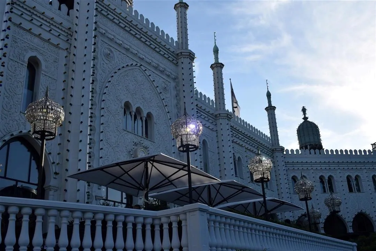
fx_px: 392
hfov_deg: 51.3
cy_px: 126
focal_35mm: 38
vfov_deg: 35.5
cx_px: 188
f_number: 11
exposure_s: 1/500
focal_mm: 25
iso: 200
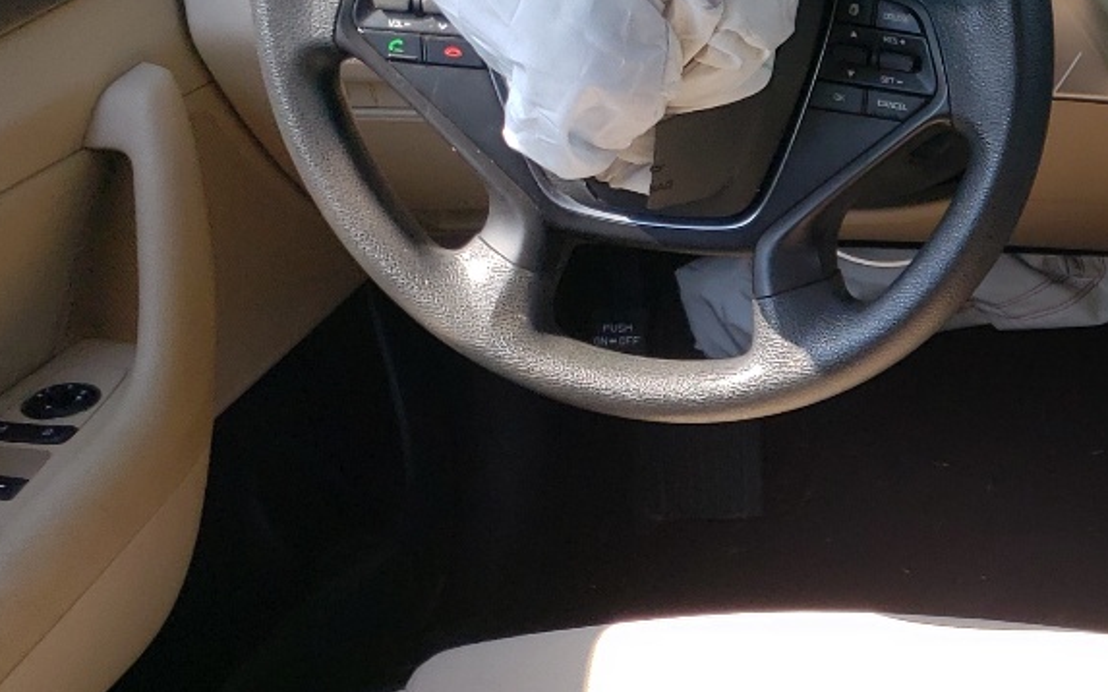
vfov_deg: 16.8
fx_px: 2325
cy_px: 522
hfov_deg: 24.0
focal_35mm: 77
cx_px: 1383
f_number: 1.5
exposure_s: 1/909
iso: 50
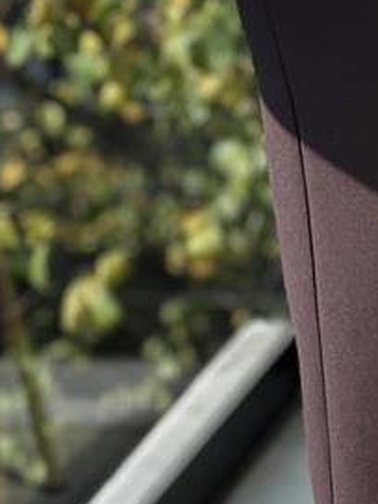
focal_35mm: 235
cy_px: 327
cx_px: 704
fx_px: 3422
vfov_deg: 8.4
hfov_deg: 6.2
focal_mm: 6.76
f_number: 1.78
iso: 80
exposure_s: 1/975
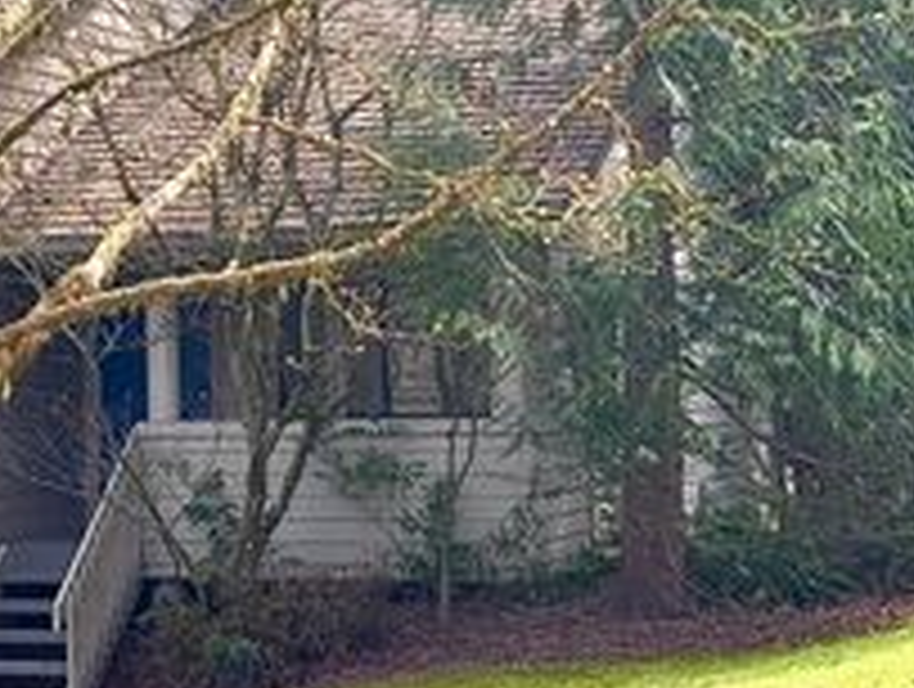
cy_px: 115
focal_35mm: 118
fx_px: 3121
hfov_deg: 16.4
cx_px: 41
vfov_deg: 12.5
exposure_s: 1/754
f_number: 1.78
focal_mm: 6.76
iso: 80
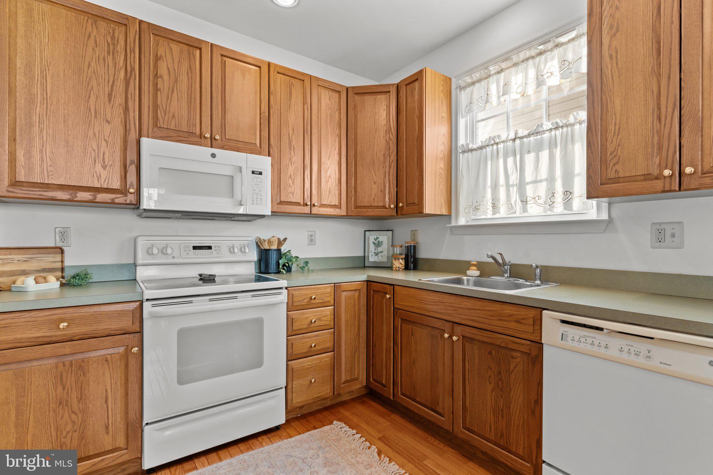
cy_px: 238
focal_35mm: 17
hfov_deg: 93.3
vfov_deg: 70.4
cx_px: 356
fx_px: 337
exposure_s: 1/20
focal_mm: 17
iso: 500
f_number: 8
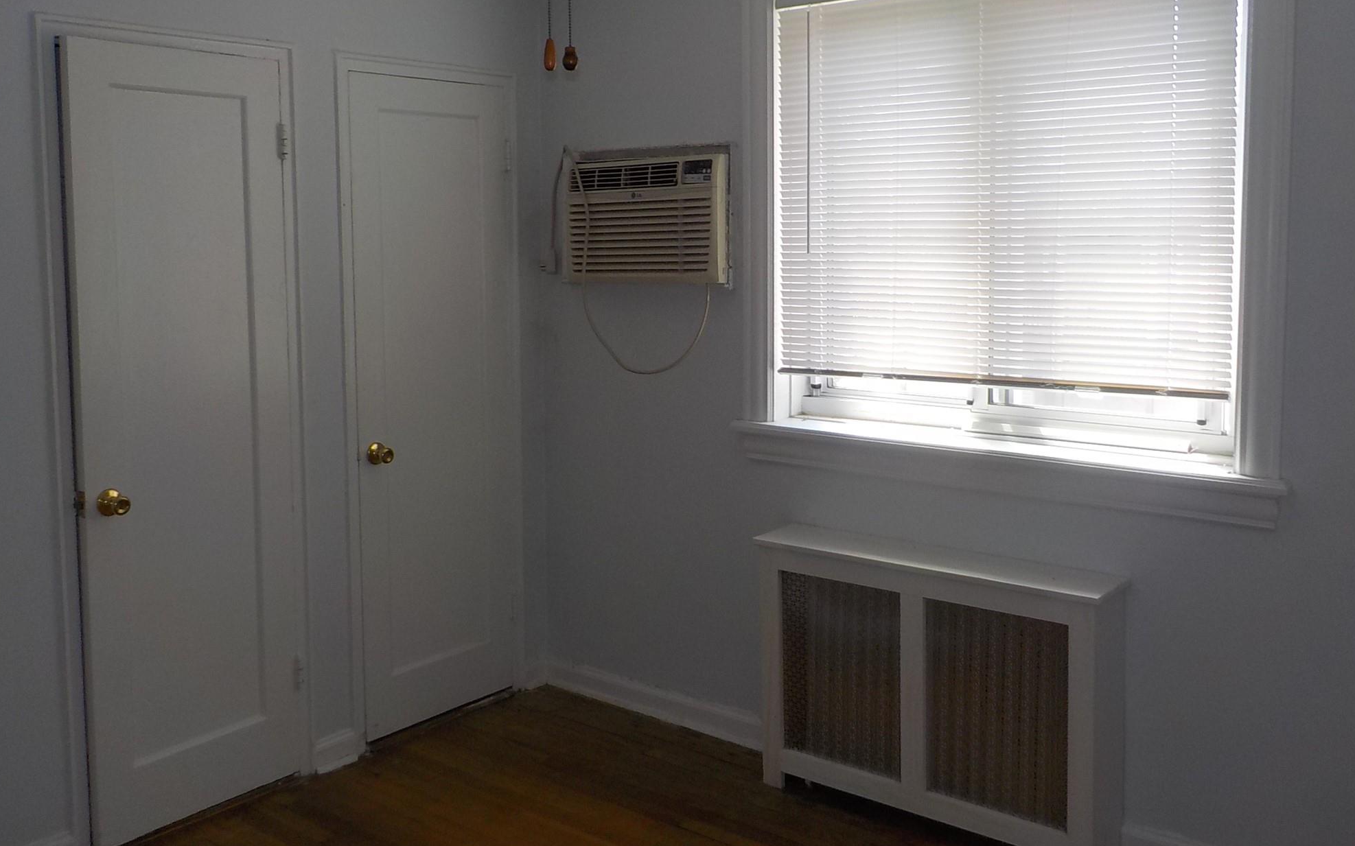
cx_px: 693
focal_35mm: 33
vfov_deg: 38.1
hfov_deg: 58.1
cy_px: 325
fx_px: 1218
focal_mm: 4.1
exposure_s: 1/50
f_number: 3.3
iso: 125
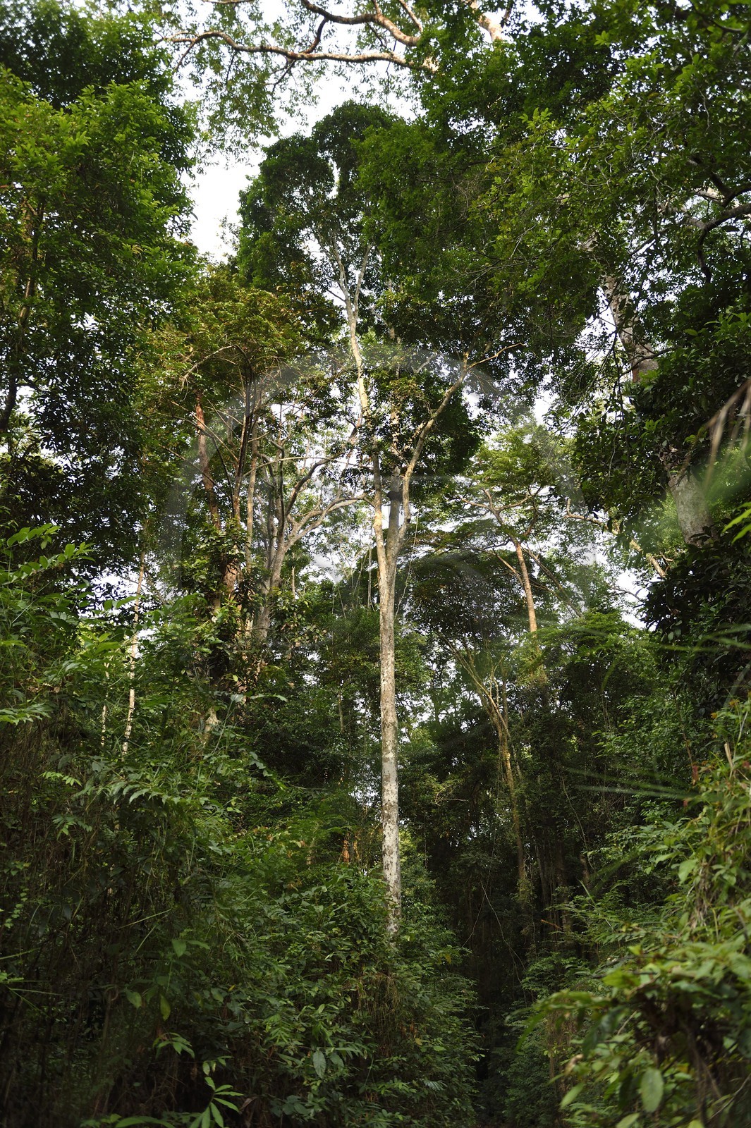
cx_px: 376
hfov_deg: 42.3
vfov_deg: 60.3
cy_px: 564
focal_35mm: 31
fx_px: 971
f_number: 3.2
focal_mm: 31
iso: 400
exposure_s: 1/320
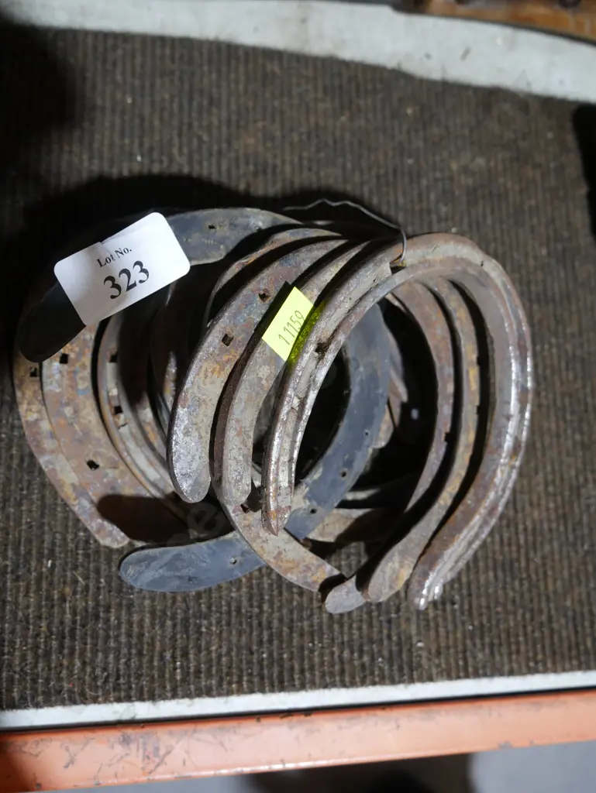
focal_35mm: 32
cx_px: 298
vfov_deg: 56.8
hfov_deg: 44.2
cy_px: 396
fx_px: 734
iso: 500
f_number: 3.6
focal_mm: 16
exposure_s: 1/60
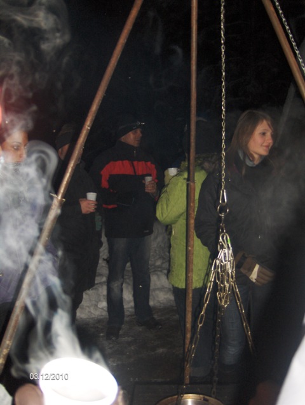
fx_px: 410
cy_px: 202
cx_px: 152
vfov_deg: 52.6
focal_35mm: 35
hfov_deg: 40.8
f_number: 2.8
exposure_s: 1/60
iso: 100
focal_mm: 7.5
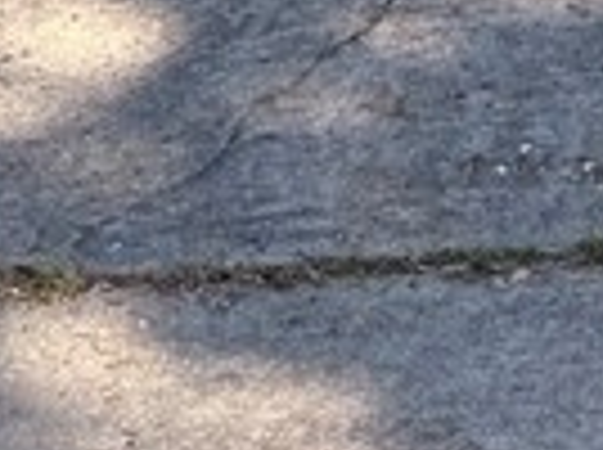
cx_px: 1310
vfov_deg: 6.4
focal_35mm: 199
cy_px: -1192
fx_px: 3460
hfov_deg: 9.2
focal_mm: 5.96
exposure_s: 1/884
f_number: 1.6
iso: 50
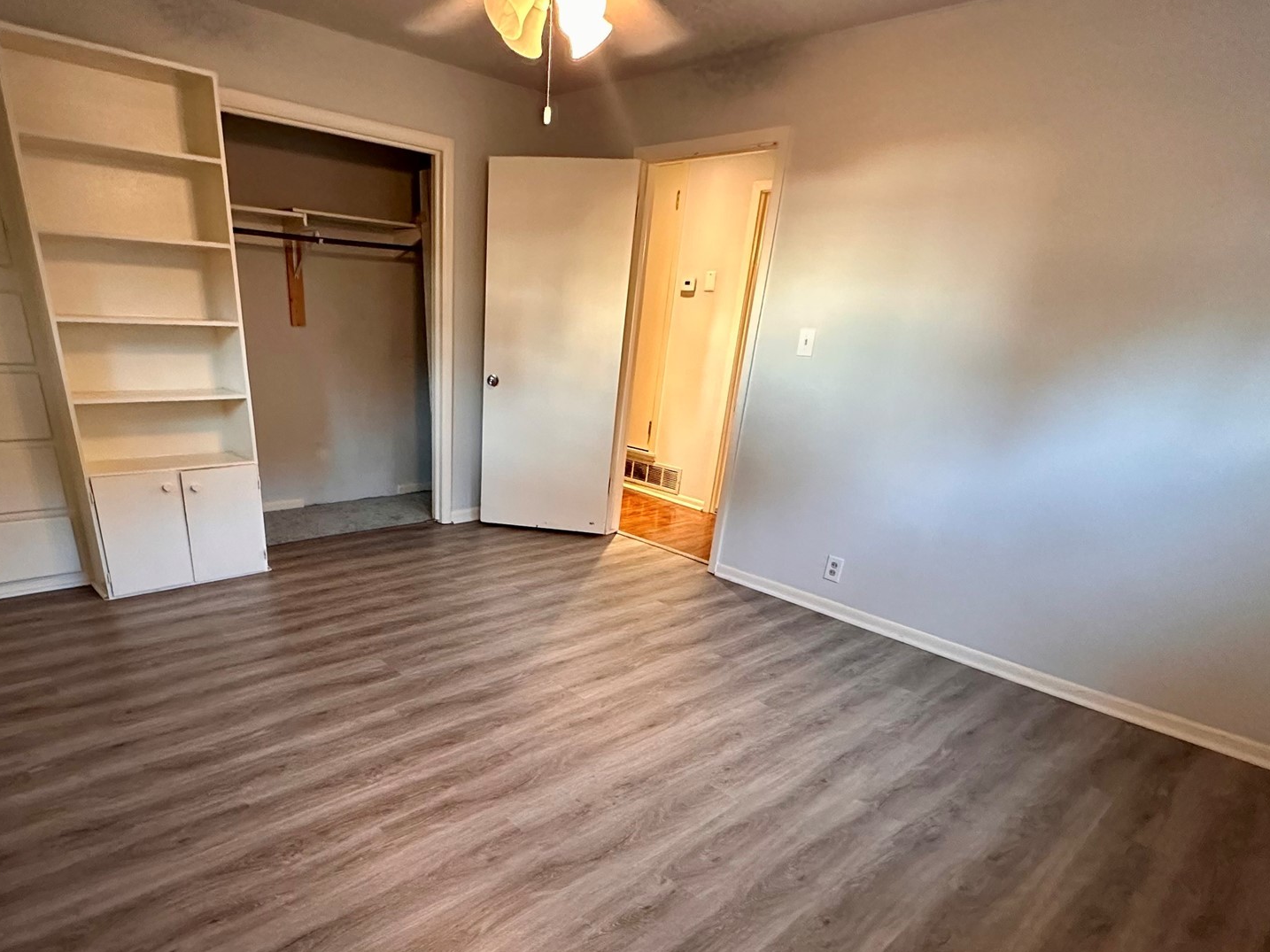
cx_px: 527
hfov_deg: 81.1
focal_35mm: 20
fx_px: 734
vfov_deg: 63.9
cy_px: 652
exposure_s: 1/60
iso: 800
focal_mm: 2.22
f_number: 2.2
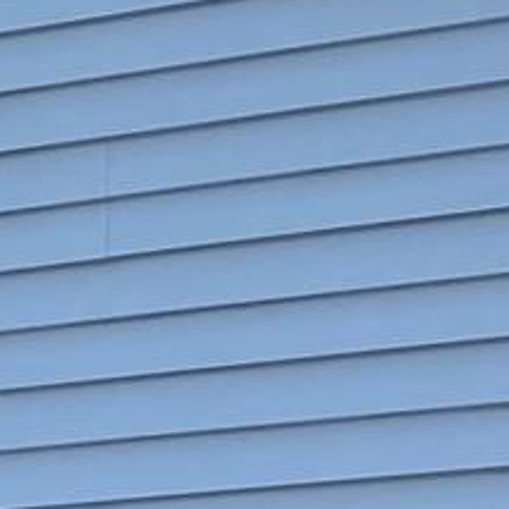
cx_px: -786
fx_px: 3677
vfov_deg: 7.7
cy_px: 810
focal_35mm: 221
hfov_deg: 7.3
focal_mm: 4.25
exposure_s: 1/368
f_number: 1.8
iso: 32
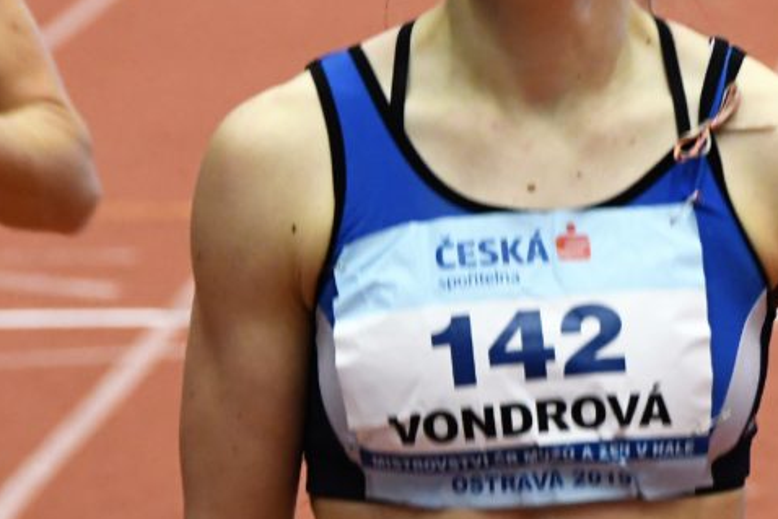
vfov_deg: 2.7
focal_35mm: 508
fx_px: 10981
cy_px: 194
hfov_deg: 4.1
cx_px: 570
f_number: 5.3
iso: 3200
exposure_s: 1/200
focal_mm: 120
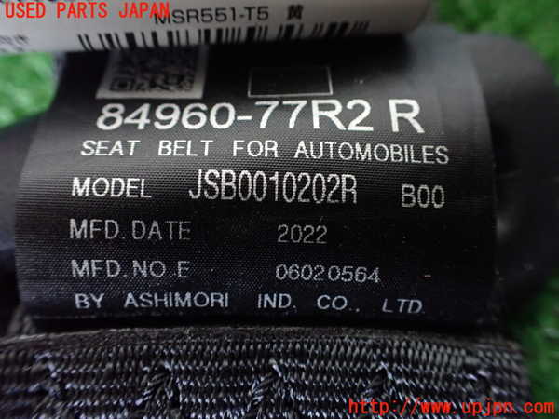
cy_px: 210
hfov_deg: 60.0
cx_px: 280
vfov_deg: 46.8
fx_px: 484
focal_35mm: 30
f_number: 2.3
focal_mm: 5.4
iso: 1000
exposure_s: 1/30
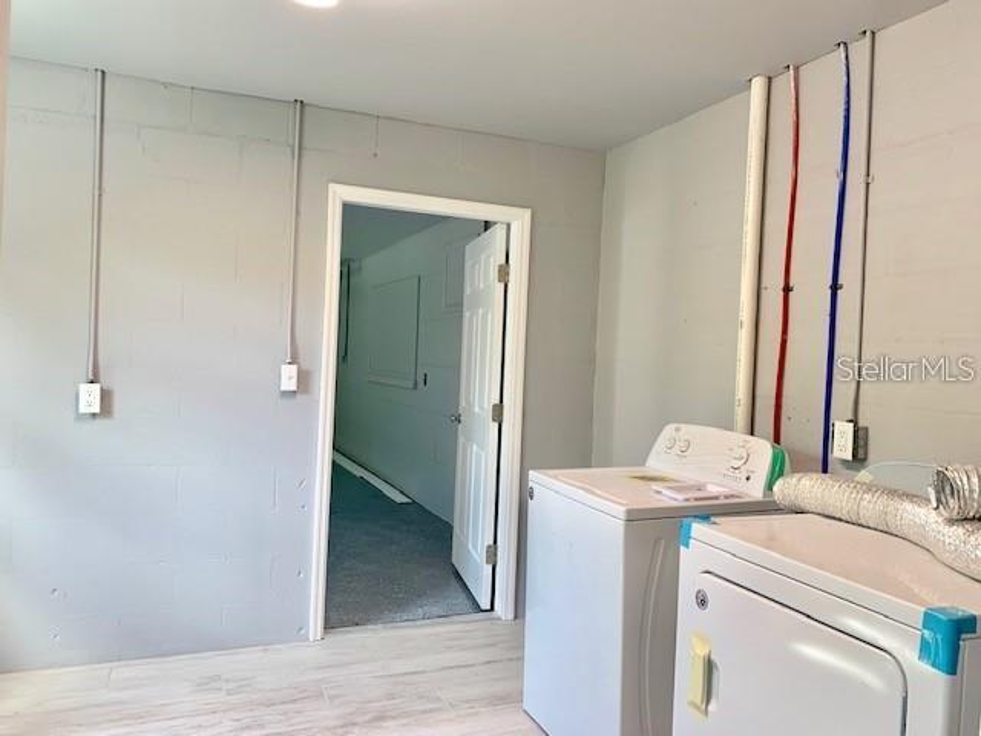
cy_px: 368
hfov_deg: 67.3
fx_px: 737
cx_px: 490
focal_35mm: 26
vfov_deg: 53.1
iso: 64
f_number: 1.8
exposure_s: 1/60
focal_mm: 4.25
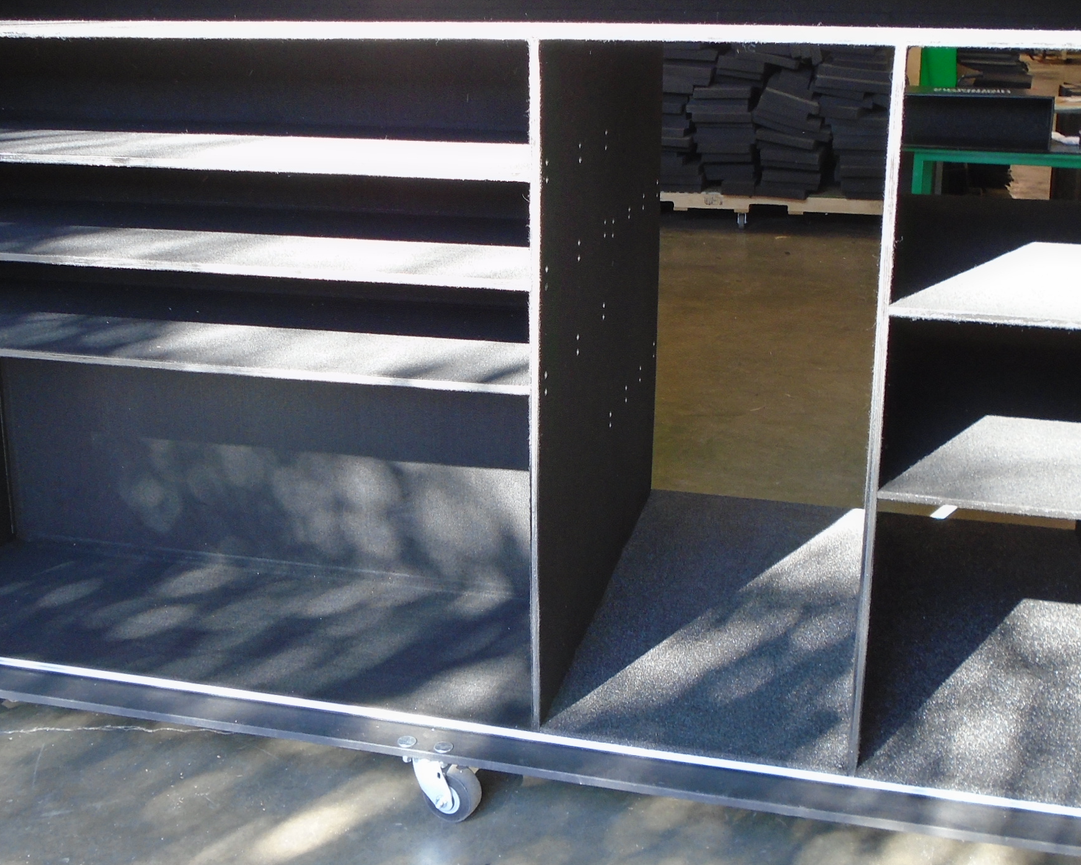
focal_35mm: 45
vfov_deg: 33.3
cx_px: 532
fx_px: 1440
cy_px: 338
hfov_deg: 41.2
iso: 100
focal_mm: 5.5
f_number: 3.5
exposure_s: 1/30
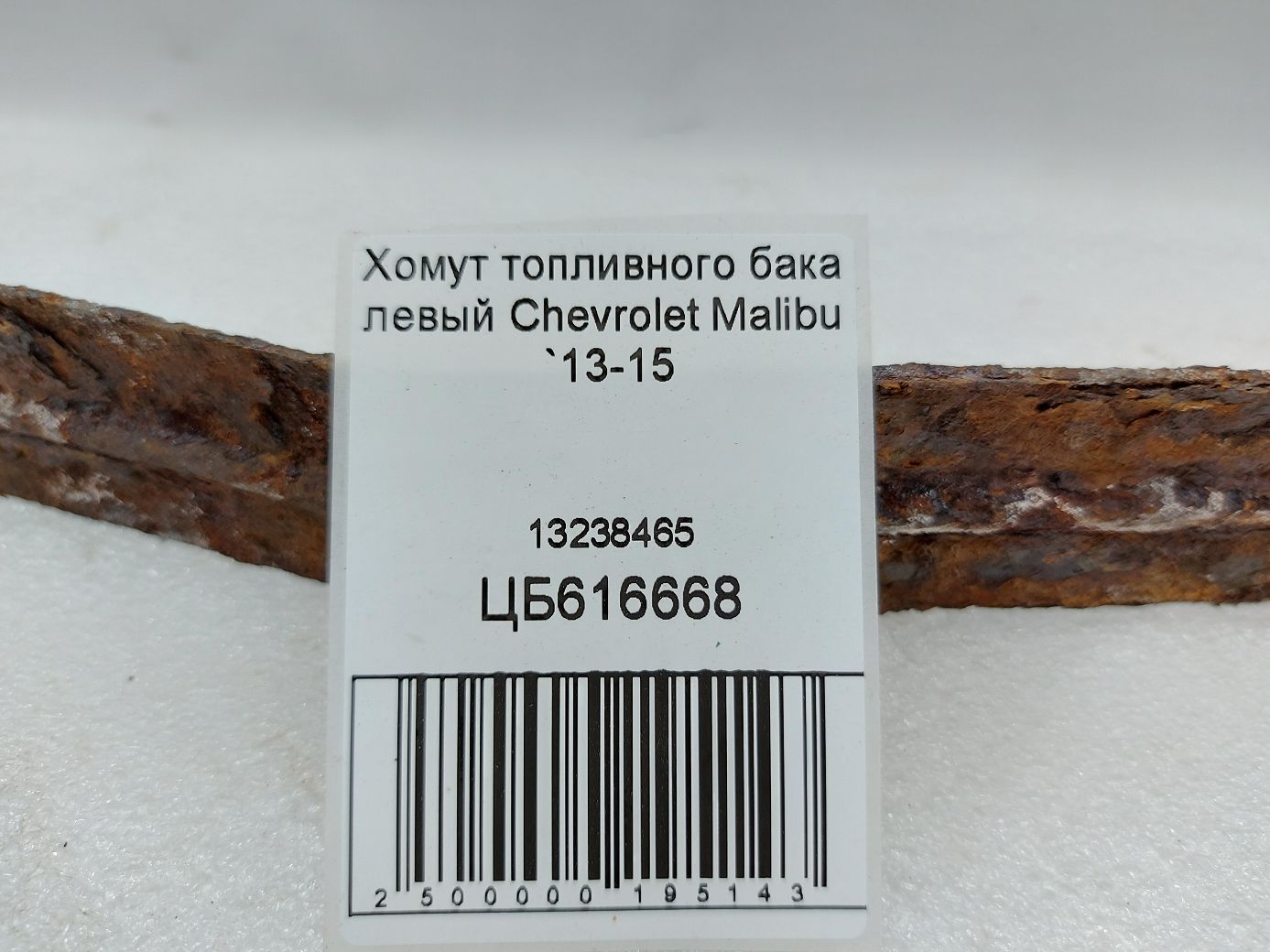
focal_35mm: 24
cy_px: 476
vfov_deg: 56.8
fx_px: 880
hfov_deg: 71.6
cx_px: 635
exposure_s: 1/50
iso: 64
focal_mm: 5.23
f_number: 1.8
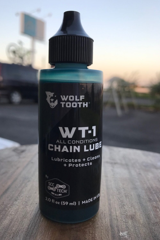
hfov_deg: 43.5
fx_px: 200
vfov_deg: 61.9
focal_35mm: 30
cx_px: 69
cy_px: 119
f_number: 1.8
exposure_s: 1/204
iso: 20
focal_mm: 3.99
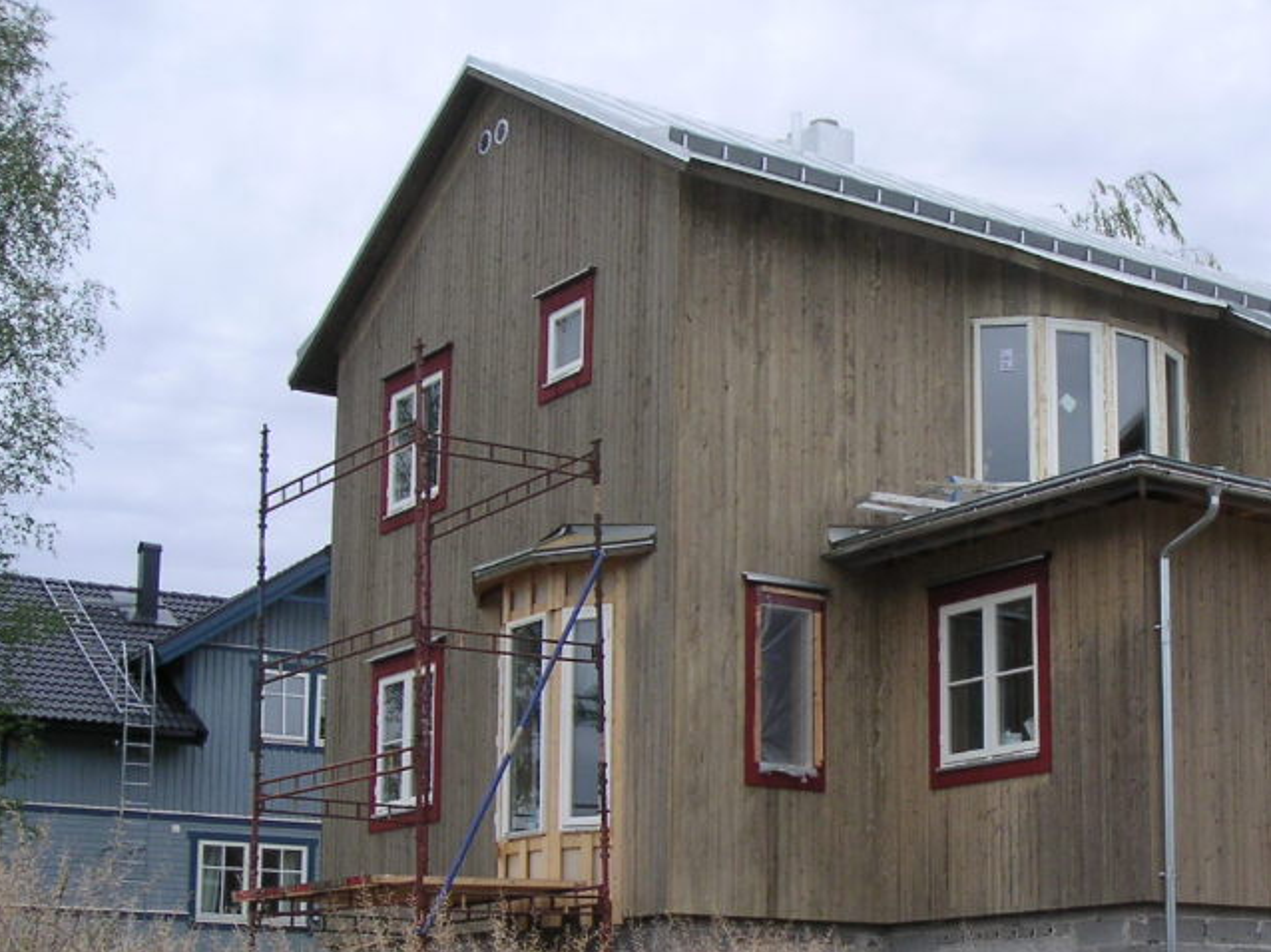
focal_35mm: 61
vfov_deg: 23.9
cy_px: 651
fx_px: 2239
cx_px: 849
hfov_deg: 31.4
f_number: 2.8
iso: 50
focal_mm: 6
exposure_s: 1/250
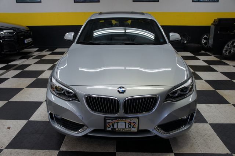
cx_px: 118
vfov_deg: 43.6
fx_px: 196
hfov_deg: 62.0
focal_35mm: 30
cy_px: 78
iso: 200
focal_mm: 20
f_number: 4.5
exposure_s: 1/40
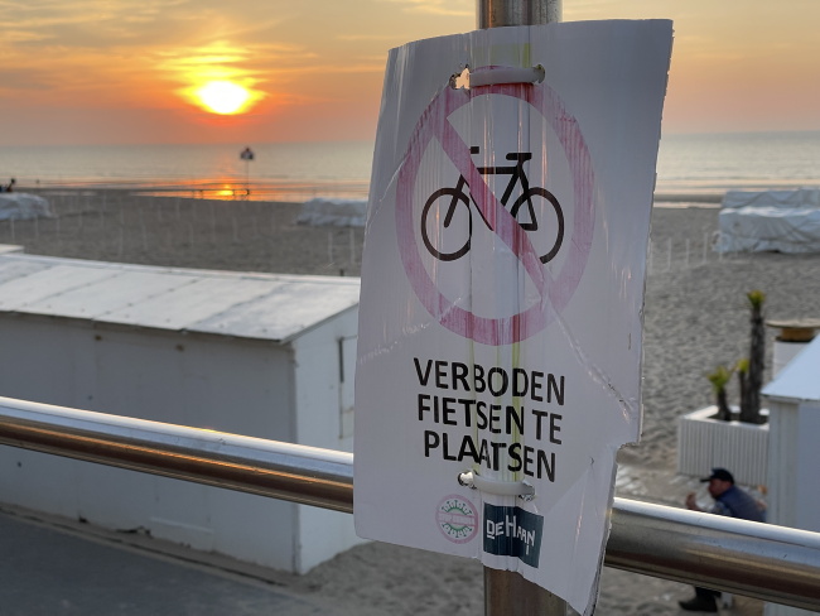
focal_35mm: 52
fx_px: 1232
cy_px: 308
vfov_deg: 28.1
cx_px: 410
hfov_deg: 36.8
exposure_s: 1/245
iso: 25
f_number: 2
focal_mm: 6
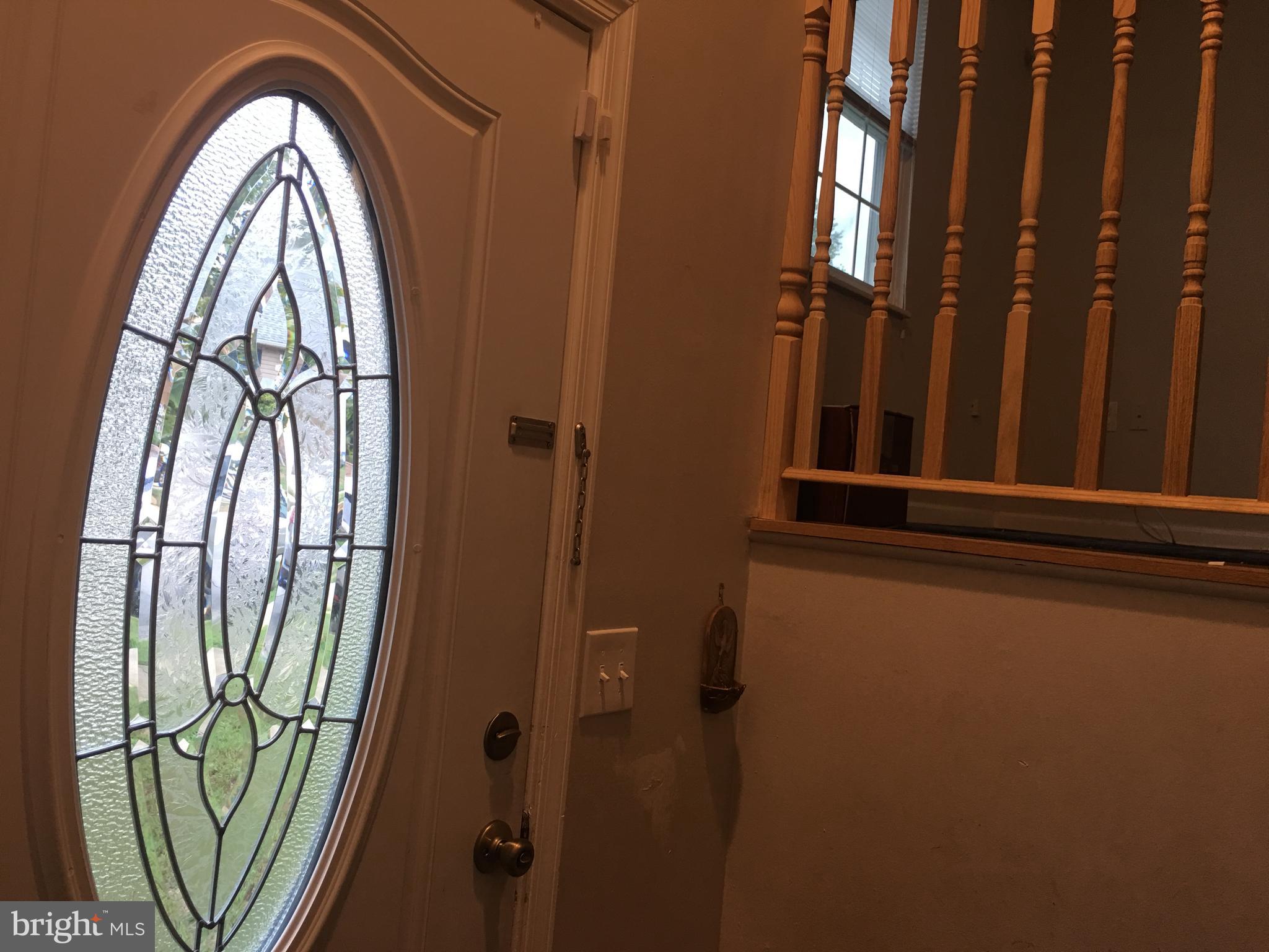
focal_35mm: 29
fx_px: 1063
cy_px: 476
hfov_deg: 61.7
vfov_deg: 48.2
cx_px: 634
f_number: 2.2
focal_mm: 4.15
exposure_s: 1/15
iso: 32
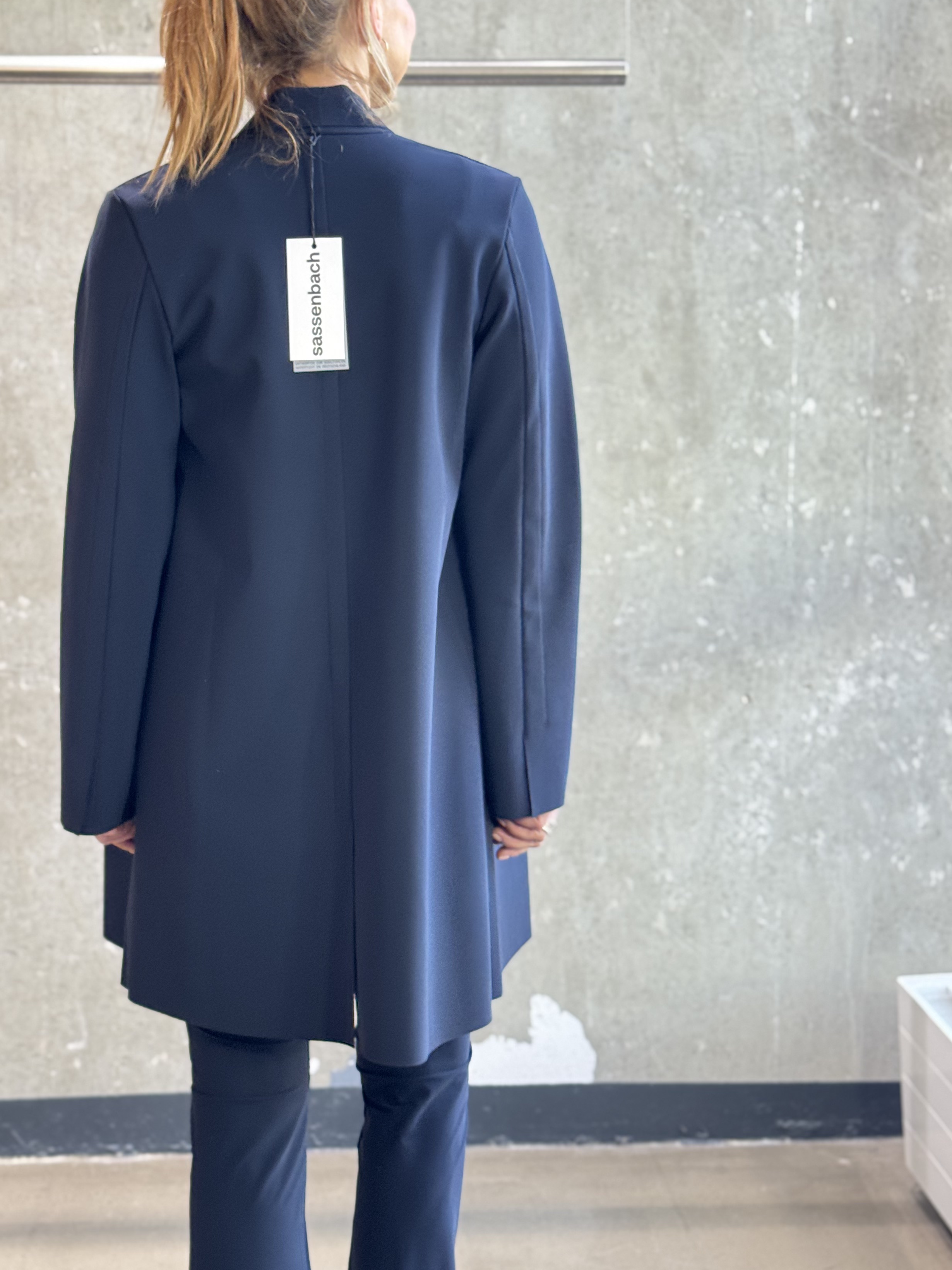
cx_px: 374
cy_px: 510
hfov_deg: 24.8
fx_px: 2163
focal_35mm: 59
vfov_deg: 32.6
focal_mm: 6.76
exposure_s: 1/50
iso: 160
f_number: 1.78
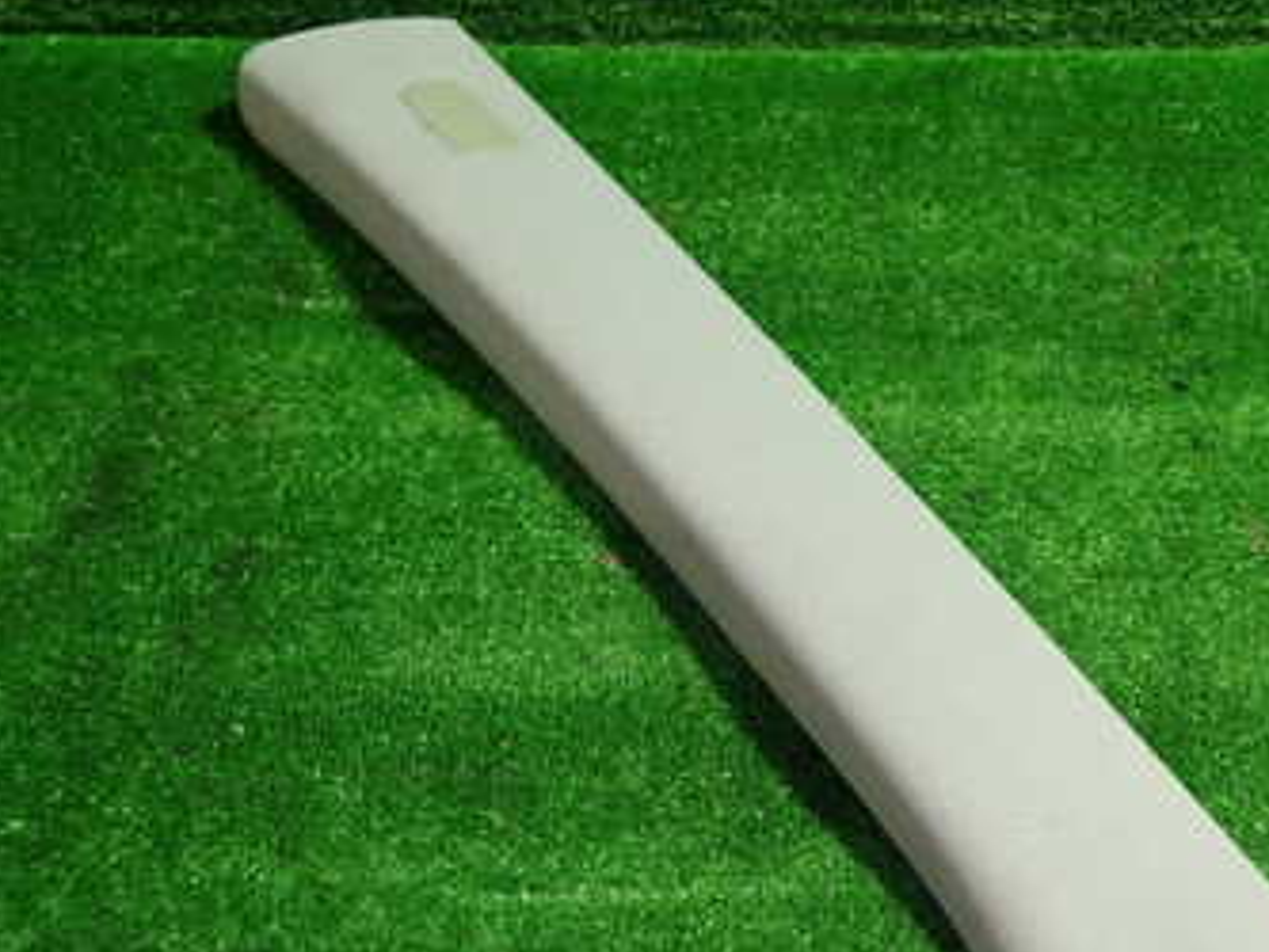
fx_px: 1650
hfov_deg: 41.0
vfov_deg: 31.7
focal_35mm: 45
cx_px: 930
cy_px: 689
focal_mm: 4.5
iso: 200
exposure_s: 1/40
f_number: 2
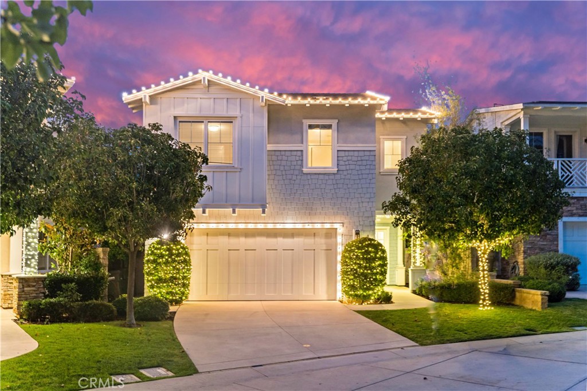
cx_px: 294
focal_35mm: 34
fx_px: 559
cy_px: 196
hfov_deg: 55.4
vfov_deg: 38.6
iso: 1250
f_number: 2.8
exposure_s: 1/80
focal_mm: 34.3
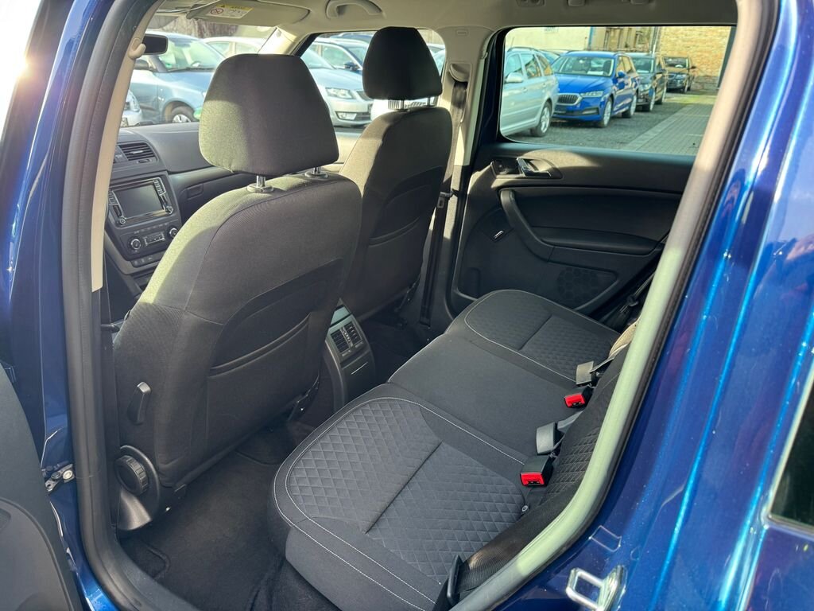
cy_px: 306
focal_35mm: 24
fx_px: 564
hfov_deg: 71.6
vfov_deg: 56.8
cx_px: 407
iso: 125
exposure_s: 1/121
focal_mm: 6.76
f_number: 1.78
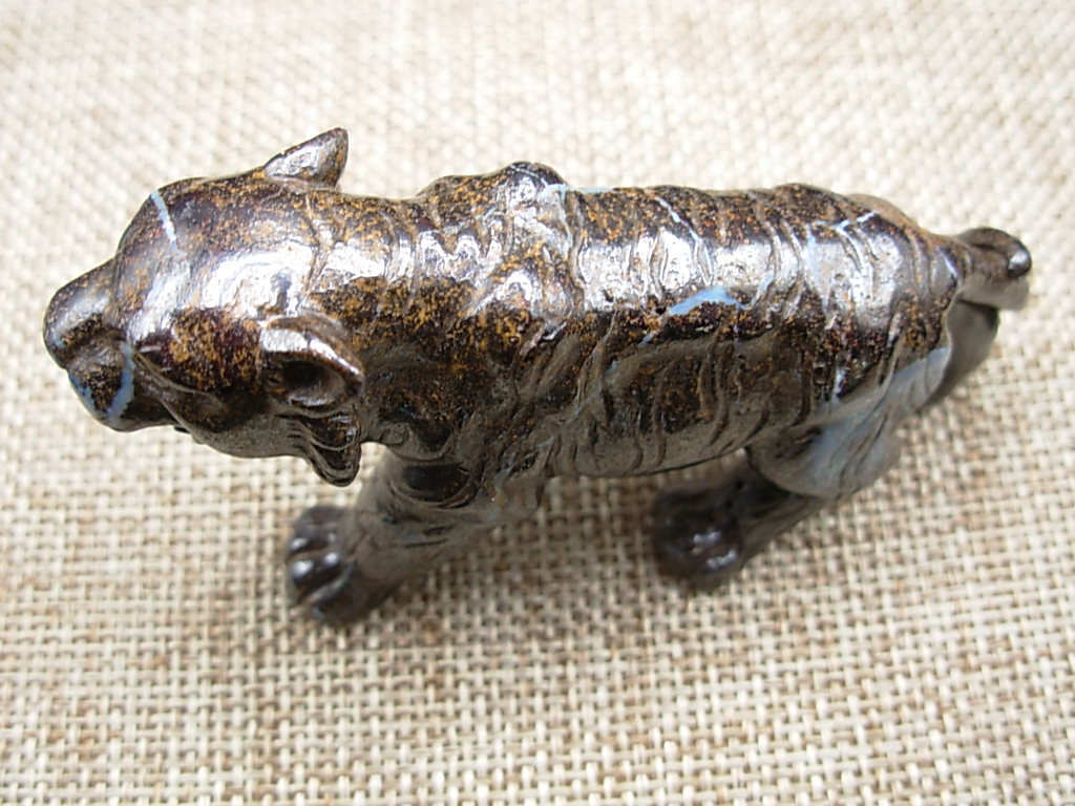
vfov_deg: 37.7
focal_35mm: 38
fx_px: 1180
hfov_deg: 49.0
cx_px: 538
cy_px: 403
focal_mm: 6.3
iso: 50
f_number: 2.9
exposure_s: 1/17.4
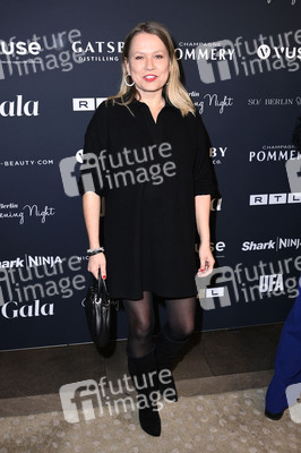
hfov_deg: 38.8
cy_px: 226
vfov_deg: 55.8
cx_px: 150
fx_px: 427
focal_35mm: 34
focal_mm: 34
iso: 800
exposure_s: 1/250
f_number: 6.3
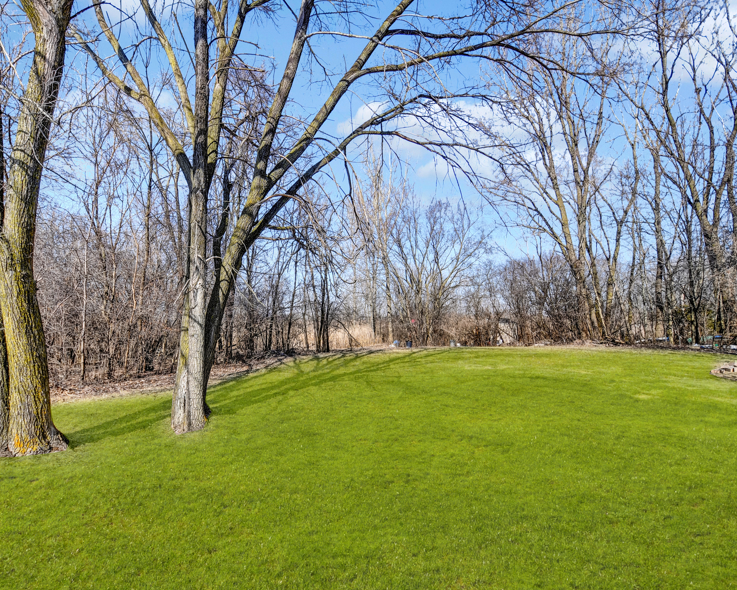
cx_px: 307
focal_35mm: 18
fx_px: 393
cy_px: 310
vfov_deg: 73.8
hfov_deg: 85.6
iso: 200
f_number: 3.5
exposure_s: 1/3200
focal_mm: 10
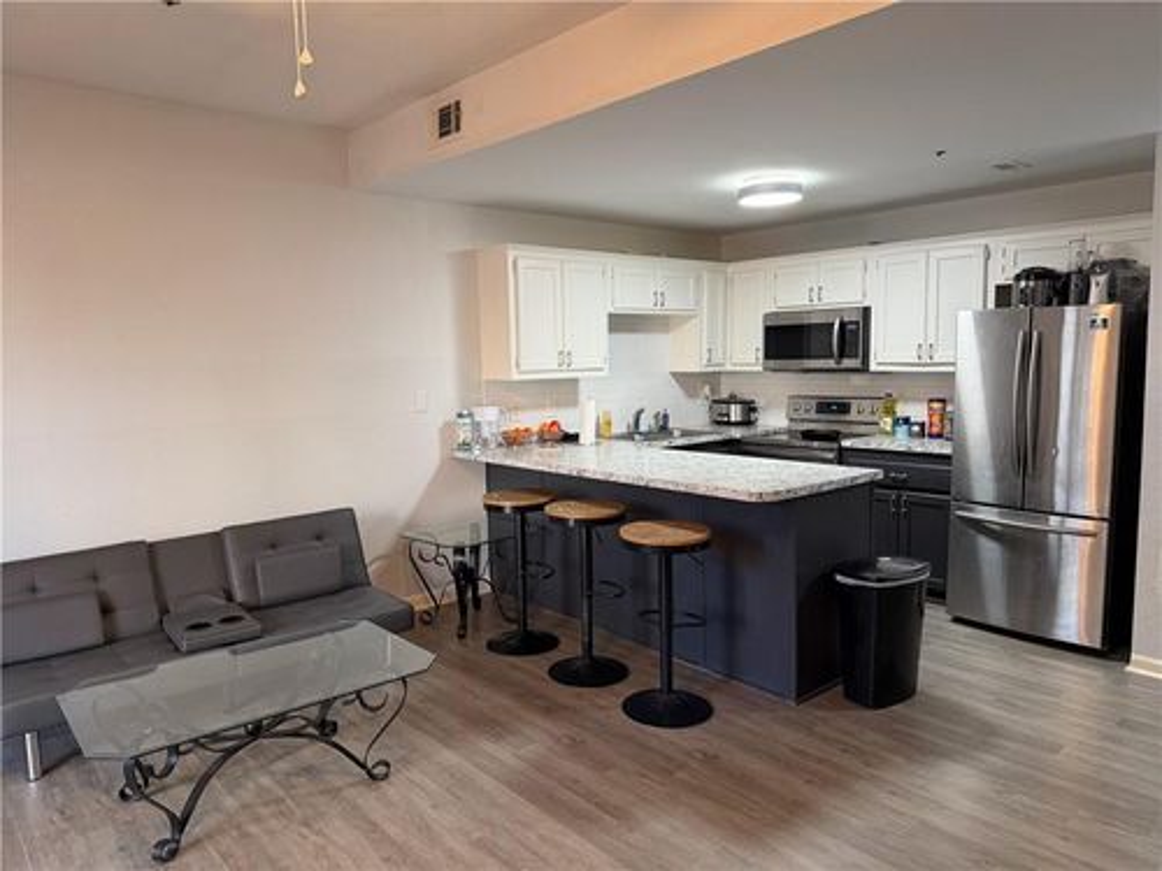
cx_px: 581
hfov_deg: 71.6
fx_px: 806
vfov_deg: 56.8
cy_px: 436
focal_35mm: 24
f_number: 1.78
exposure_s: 1/60
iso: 250
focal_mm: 6.76
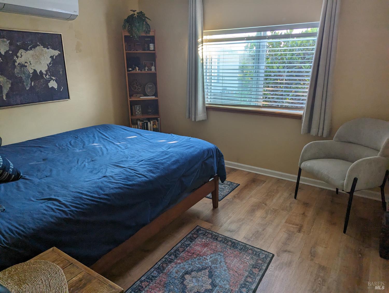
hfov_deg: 71.5
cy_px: 146
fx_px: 270
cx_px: 194
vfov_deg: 56.9
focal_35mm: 24
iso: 123
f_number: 1.85
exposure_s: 1/125
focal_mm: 6.81
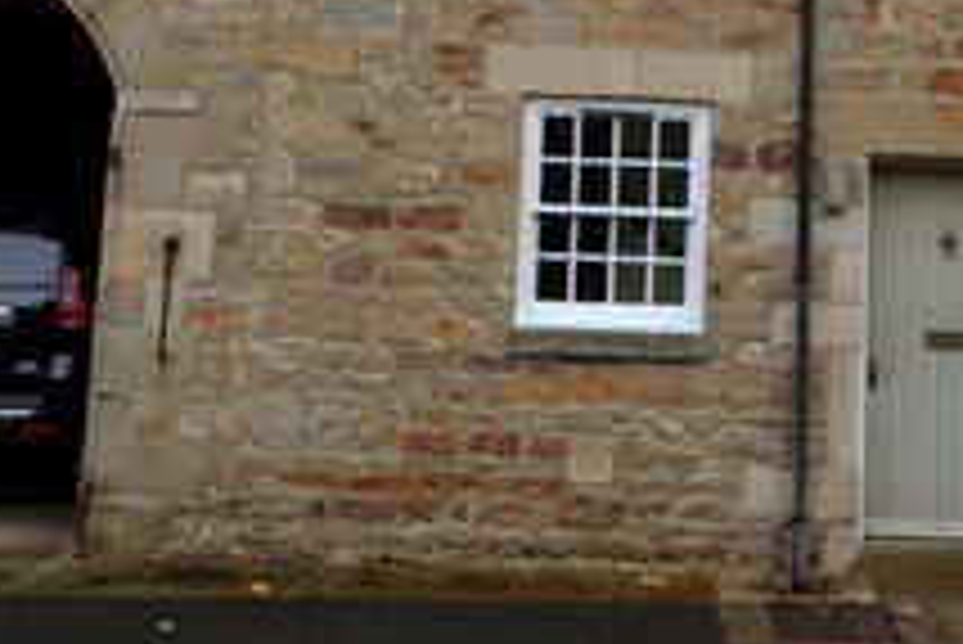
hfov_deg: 39.9
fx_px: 1312
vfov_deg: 26.3
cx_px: 639
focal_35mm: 49
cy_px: 20
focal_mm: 10
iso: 100
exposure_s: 1/125
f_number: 5
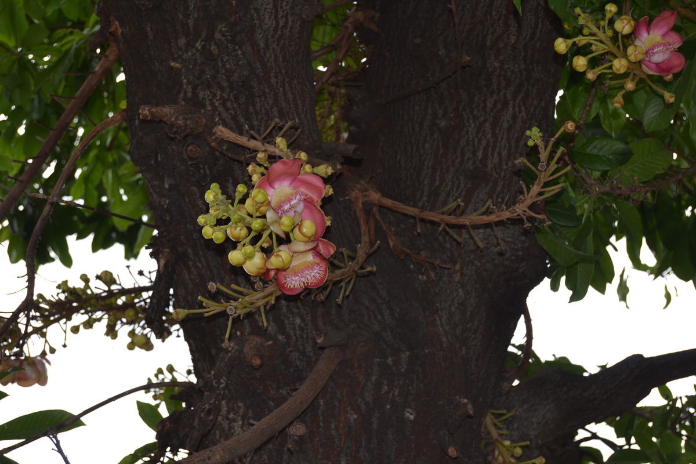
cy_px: 232
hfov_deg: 24.6
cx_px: 348
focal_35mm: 82
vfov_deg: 16.6
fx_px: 1595
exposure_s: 1/160
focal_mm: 55
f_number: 5.6
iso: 100
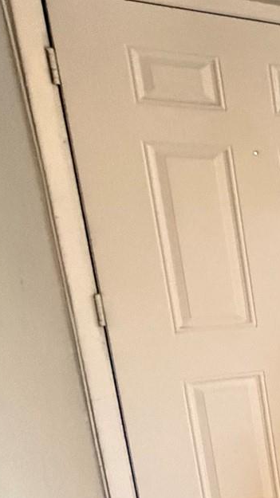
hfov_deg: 12.4
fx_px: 661
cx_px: 793
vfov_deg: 40.7
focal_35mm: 50
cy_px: 343
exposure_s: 1/60
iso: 640
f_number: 2.2
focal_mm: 2.22
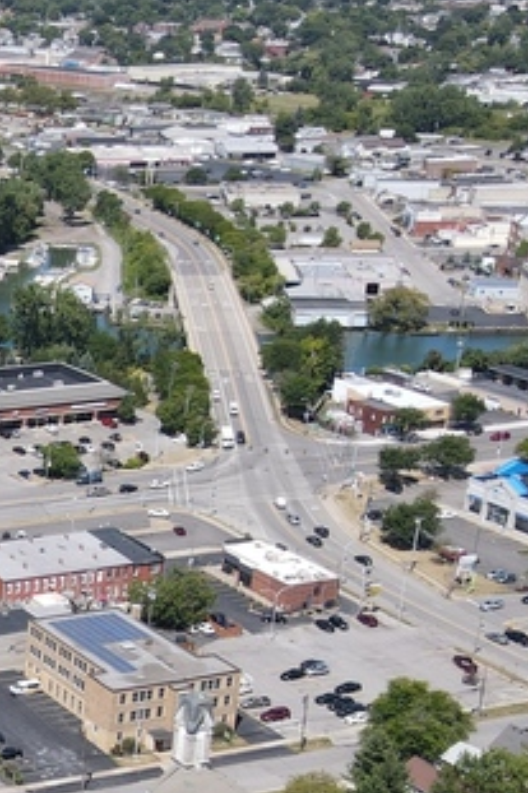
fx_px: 1696
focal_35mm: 77
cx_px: -311
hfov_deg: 15.9
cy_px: 770
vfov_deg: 25.2
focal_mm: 4.5
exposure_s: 1/640
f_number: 2.8
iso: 100
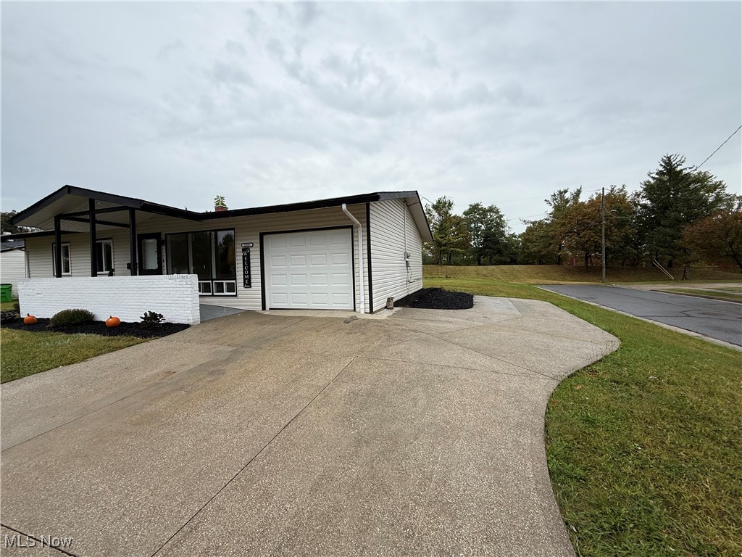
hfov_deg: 102.1
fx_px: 300
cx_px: 371
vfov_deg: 85.7
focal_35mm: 14
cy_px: 278
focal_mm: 2.22
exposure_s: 1/686
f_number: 2.2
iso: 50
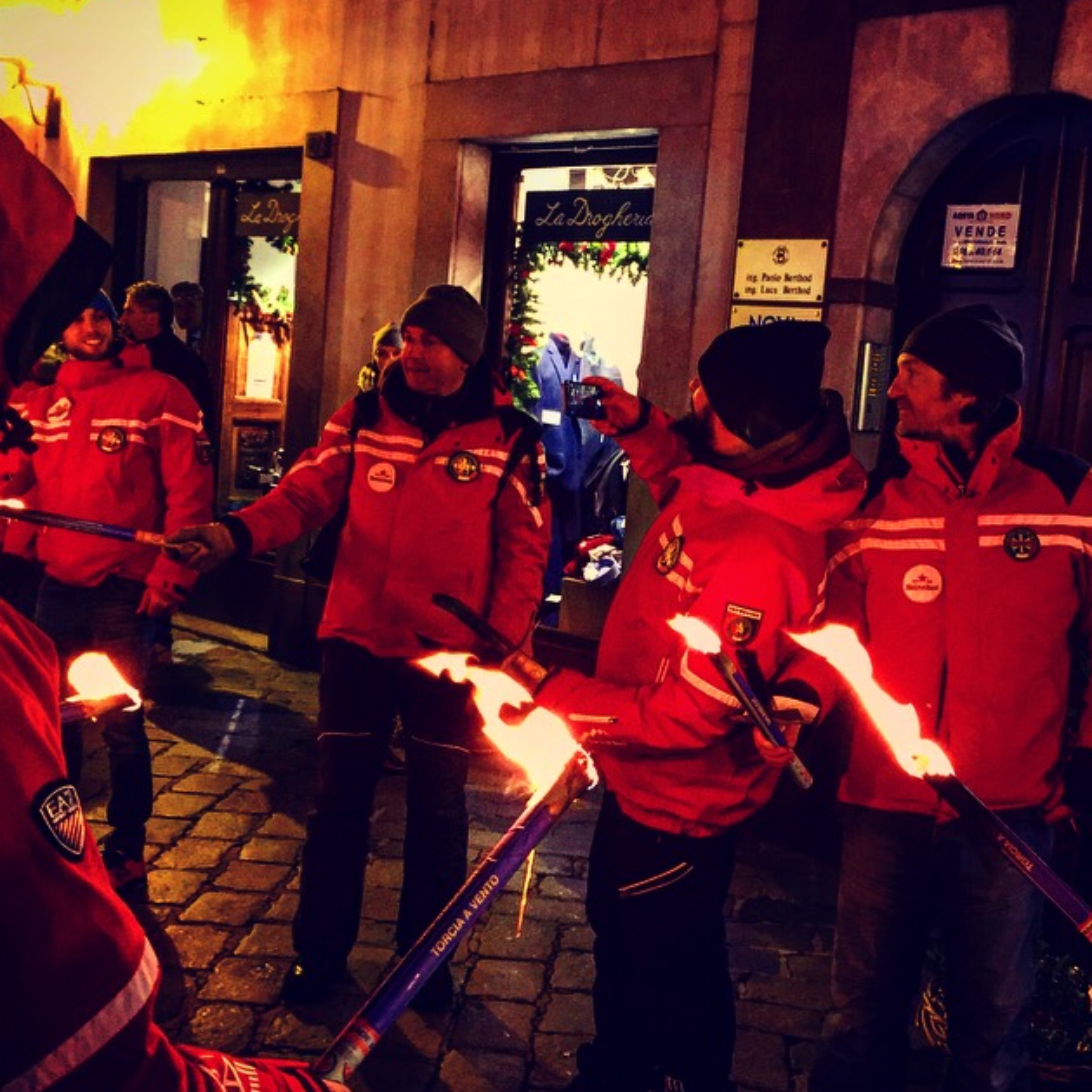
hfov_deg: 38.1
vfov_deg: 38.3
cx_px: 675
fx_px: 1570
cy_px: 571
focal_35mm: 44
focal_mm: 4.15
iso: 250
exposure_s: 1/17
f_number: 2.2
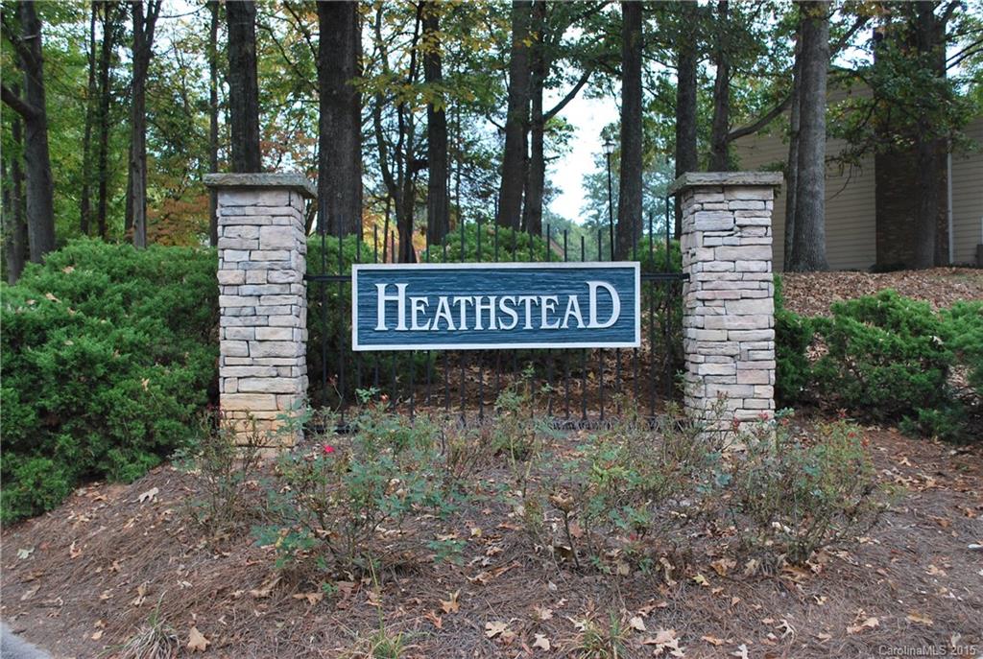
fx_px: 985
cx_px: 492
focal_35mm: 36
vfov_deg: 37.0
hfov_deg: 53.0
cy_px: 330
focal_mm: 24
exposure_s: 1/125
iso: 180
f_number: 5.6
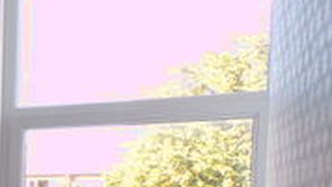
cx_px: -311
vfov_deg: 11.2
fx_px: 906
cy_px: 287
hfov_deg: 16.4
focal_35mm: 103
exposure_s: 1/34
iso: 83
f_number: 4.3
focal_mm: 4.3
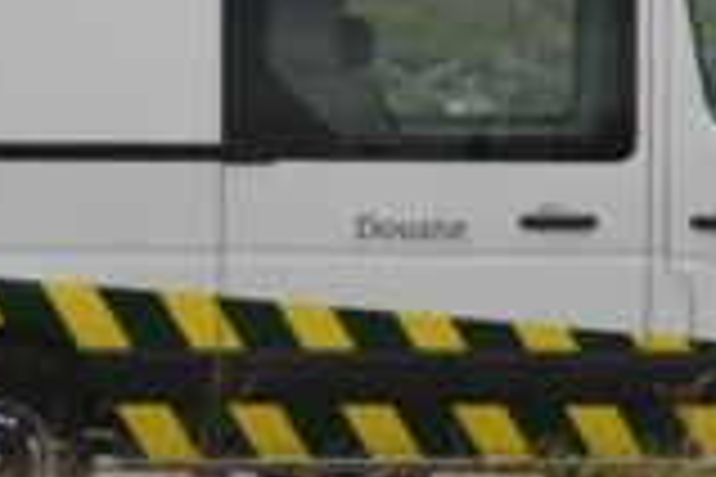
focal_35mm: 1590
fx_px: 31621
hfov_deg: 1.3
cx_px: 1326
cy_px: -441
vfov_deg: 0.9
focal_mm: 200
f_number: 9
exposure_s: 1/500
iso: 400
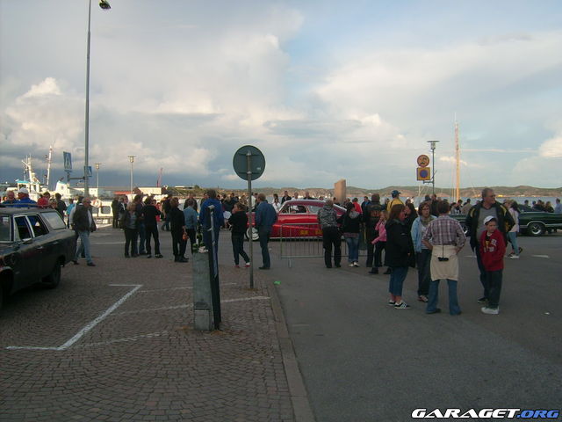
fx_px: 568
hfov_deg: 52.6
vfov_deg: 40.7
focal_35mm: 35
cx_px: 281
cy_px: 211
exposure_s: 1/162
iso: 50
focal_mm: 5.95
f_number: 5.8
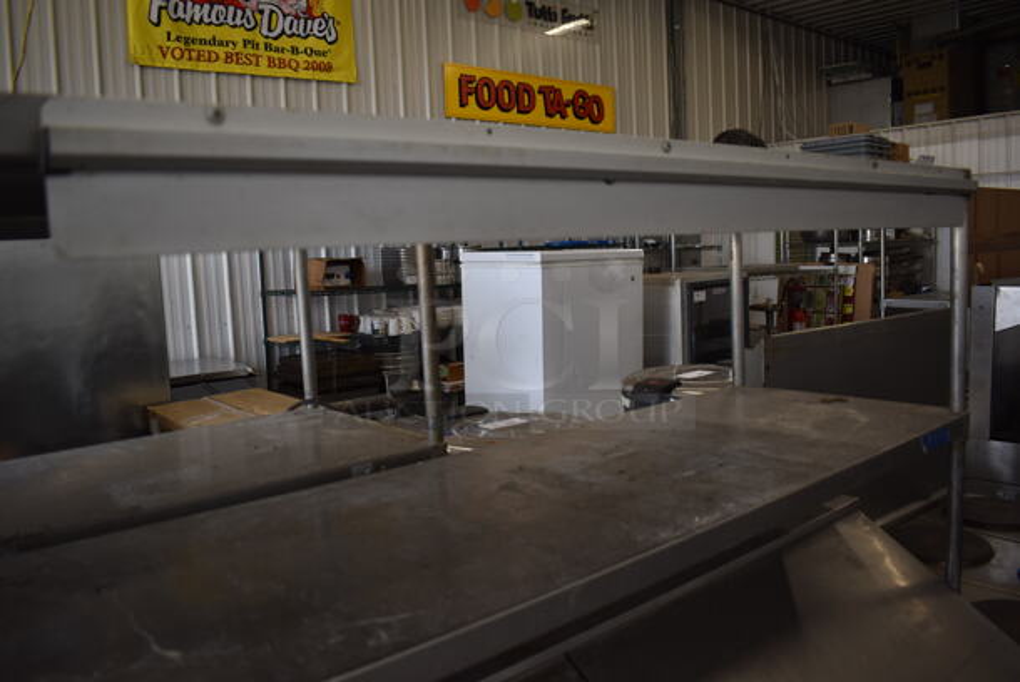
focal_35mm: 27
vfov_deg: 48.0
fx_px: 766
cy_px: 341
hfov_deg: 67.3
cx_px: 510
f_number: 4
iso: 400
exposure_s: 1/250
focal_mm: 18
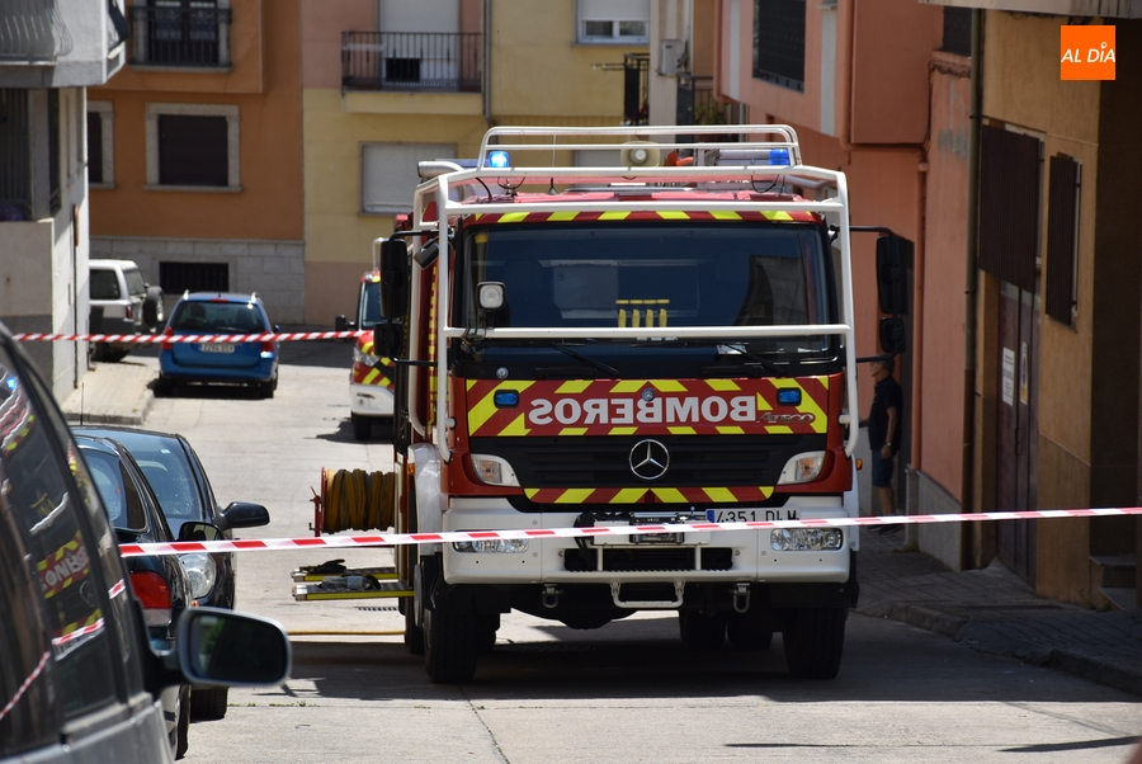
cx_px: 571
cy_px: 382
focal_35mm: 150
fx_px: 4763
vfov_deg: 9.2
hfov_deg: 13.7
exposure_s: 1/640
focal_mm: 100
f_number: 6.3
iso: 200
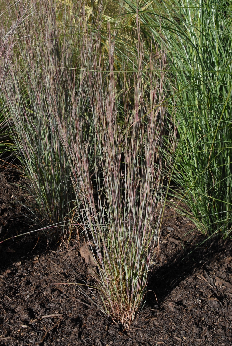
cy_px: 173
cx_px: 116
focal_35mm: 57
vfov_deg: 35.0
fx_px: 550
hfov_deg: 23.8
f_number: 9
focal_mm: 38
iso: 400
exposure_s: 1/320
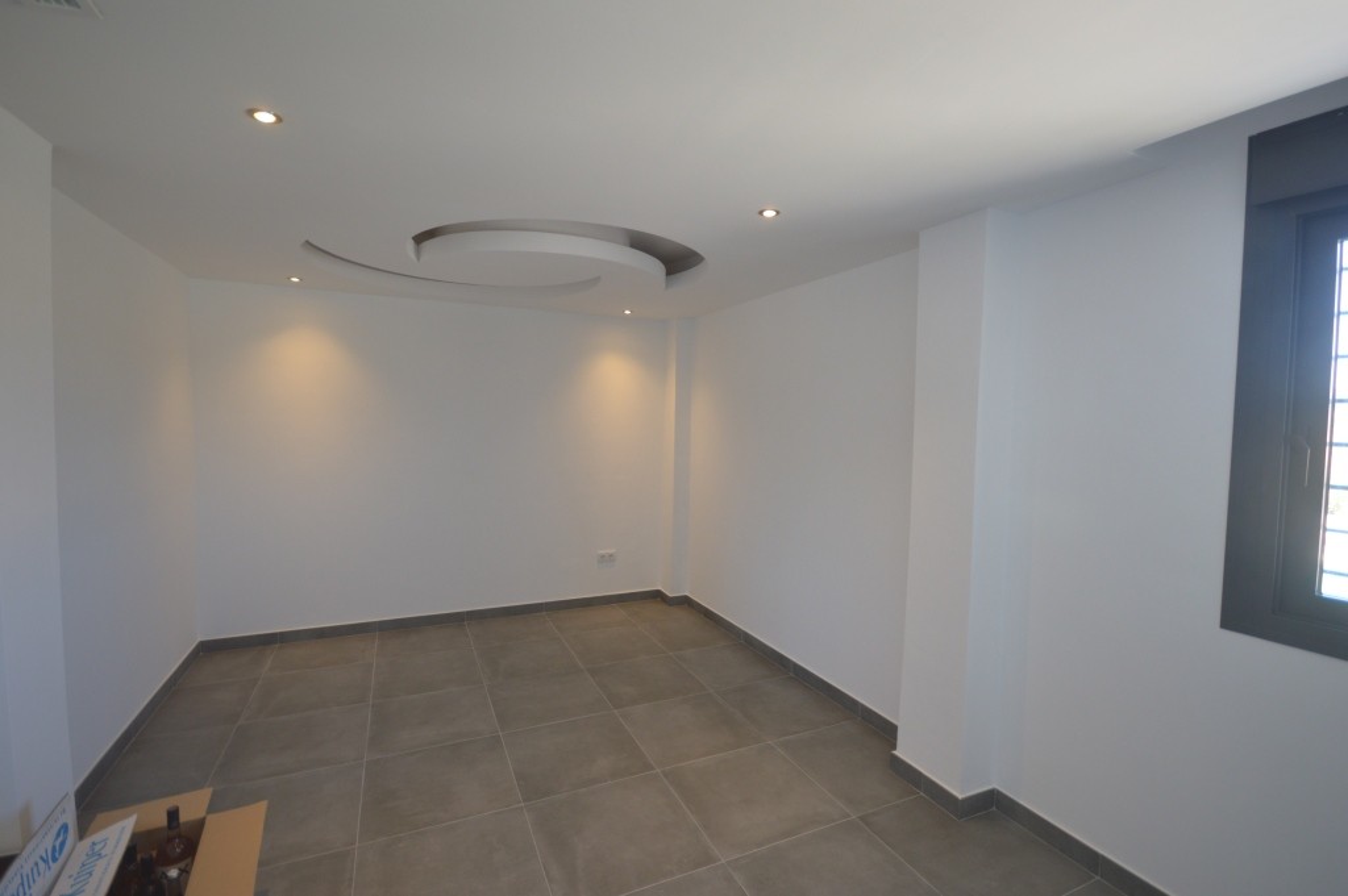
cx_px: 674
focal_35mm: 15
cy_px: 448
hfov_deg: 100.4
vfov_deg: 77.2
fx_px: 561
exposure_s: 1/60
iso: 400
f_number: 4
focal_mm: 10
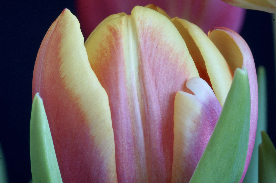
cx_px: 138
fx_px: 1206
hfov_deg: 13.1
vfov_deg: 8.7
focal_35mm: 158
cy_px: 92
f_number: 29
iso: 200
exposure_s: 2.5
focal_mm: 105
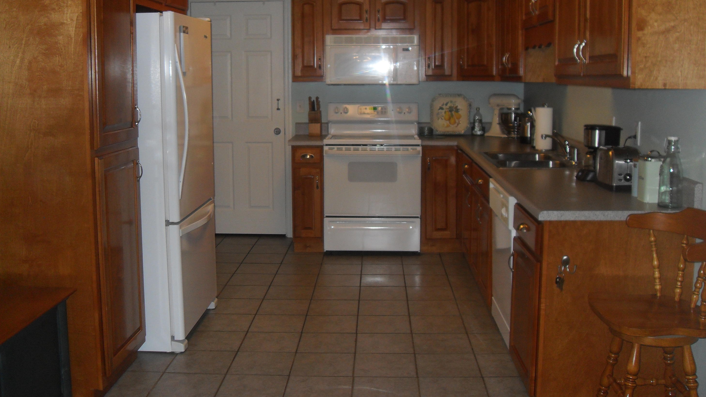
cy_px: 150
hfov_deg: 52.8
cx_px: 351
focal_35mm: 38
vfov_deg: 31.1
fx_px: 711
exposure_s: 1/45
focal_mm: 6.3
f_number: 2.8
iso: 100
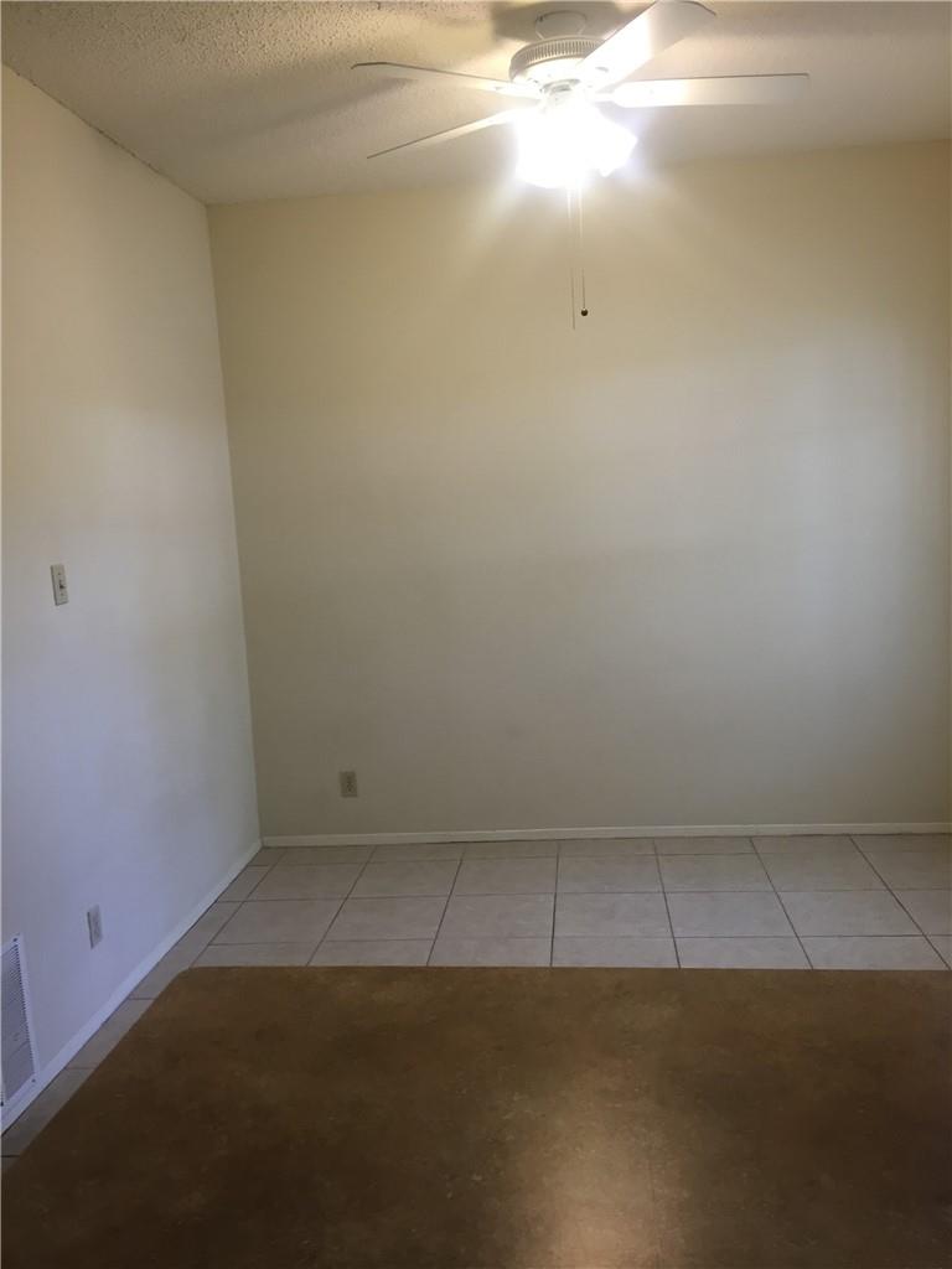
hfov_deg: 48.2
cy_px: 634
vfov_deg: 61.7
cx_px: 476
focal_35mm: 29
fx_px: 1063
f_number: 2.2
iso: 64
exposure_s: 1/30
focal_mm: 4.15
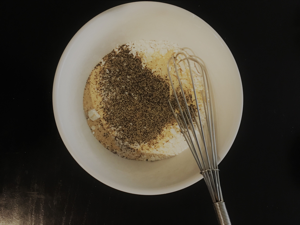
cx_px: 150
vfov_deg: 48.2
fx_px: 251
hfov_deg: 61.7
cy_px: 112
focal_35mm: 29
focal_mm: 4.15
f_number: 2.2
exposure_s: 1/15
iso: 250
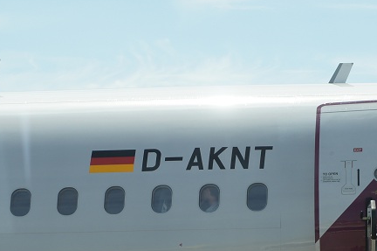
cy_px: 195
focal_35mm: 256
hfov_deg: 8.0
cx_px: 290
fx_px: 2679
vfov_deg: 5.3
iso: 100
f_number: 7.1
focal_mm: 75
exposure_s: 1/160
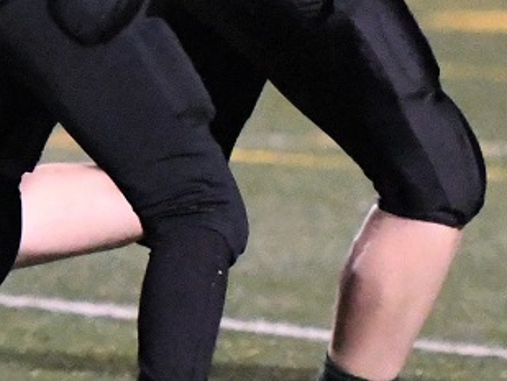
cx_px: 631
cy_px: -6
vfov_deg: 1.9
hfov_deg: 2.6
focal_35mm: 774
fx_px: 11336
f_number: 2.8
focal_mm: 155
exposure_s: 1/1000
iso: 16000
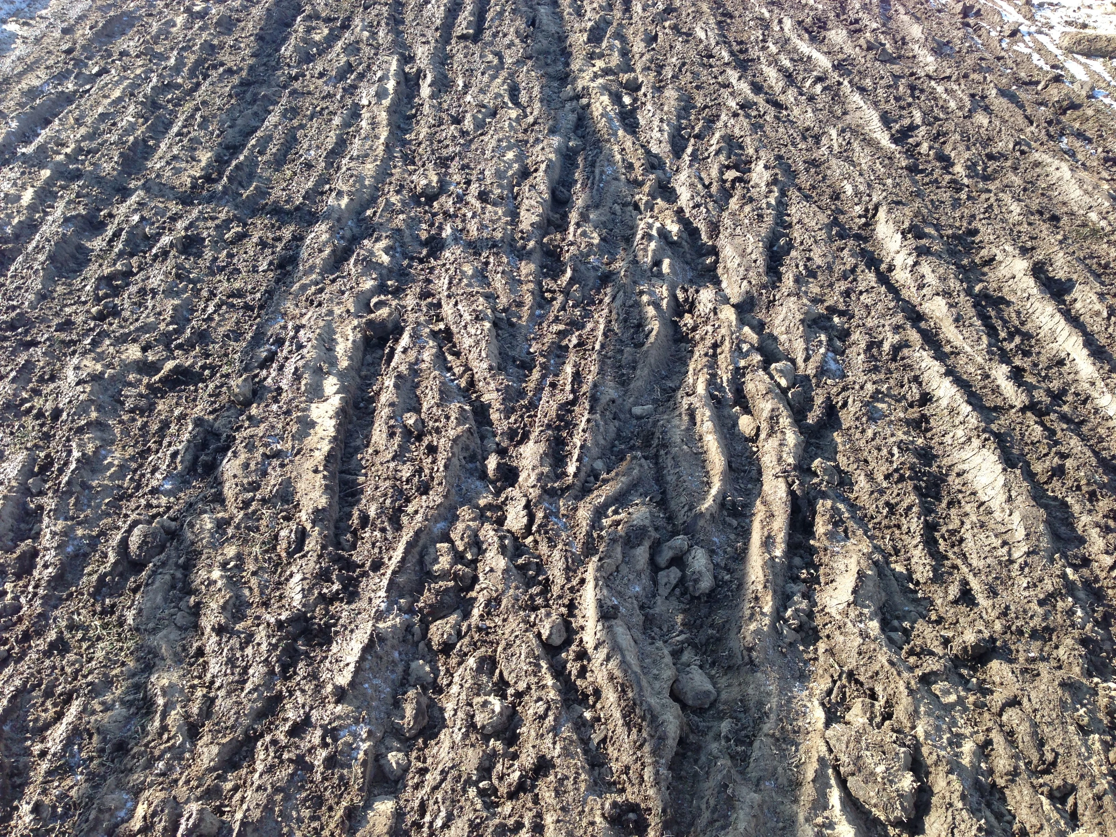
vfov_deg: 42.9
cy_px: 418
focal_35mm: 33
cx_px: 558
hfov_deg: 55.4
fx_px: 1064
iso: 50
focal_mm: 4.13
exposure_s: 1/369
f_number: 2.4
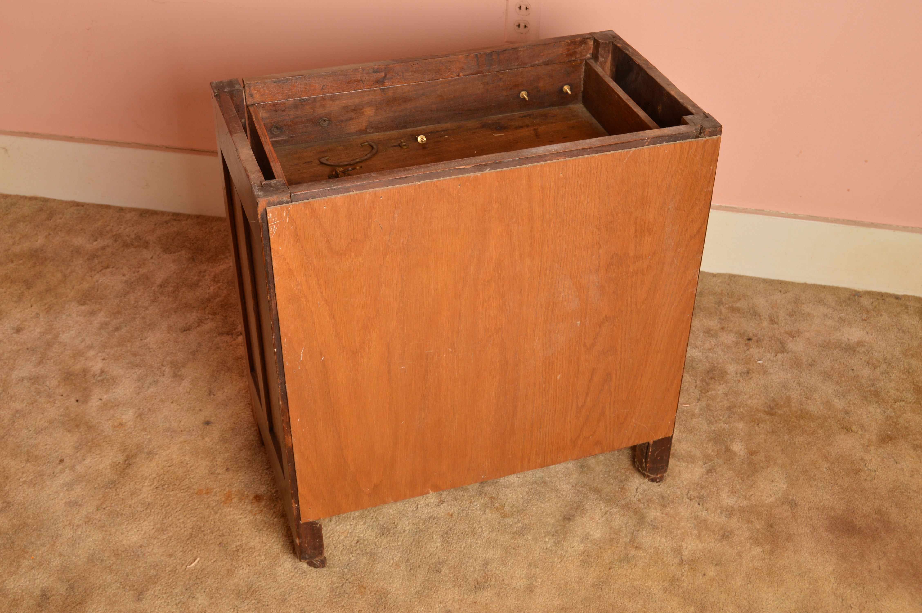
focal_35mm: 42
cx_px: 461
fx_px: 1075
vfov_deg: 31.8
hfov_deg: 46.4
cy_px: 306
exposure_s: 1/160
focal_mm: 28
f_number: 6.3
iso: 200
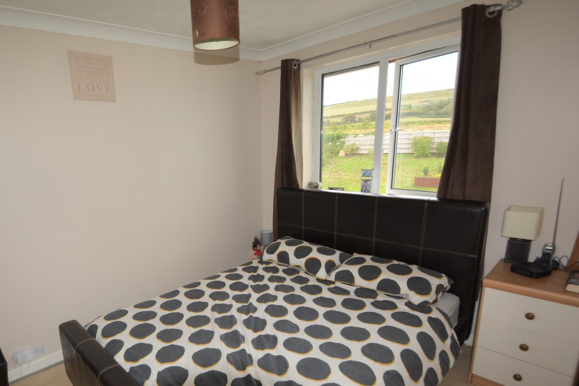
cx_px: 290
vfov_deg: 77.3
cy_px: 193
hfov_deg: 100.4
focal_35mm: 15
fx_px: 241
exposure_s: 1/125
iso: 200
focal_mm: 10
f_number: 5.6
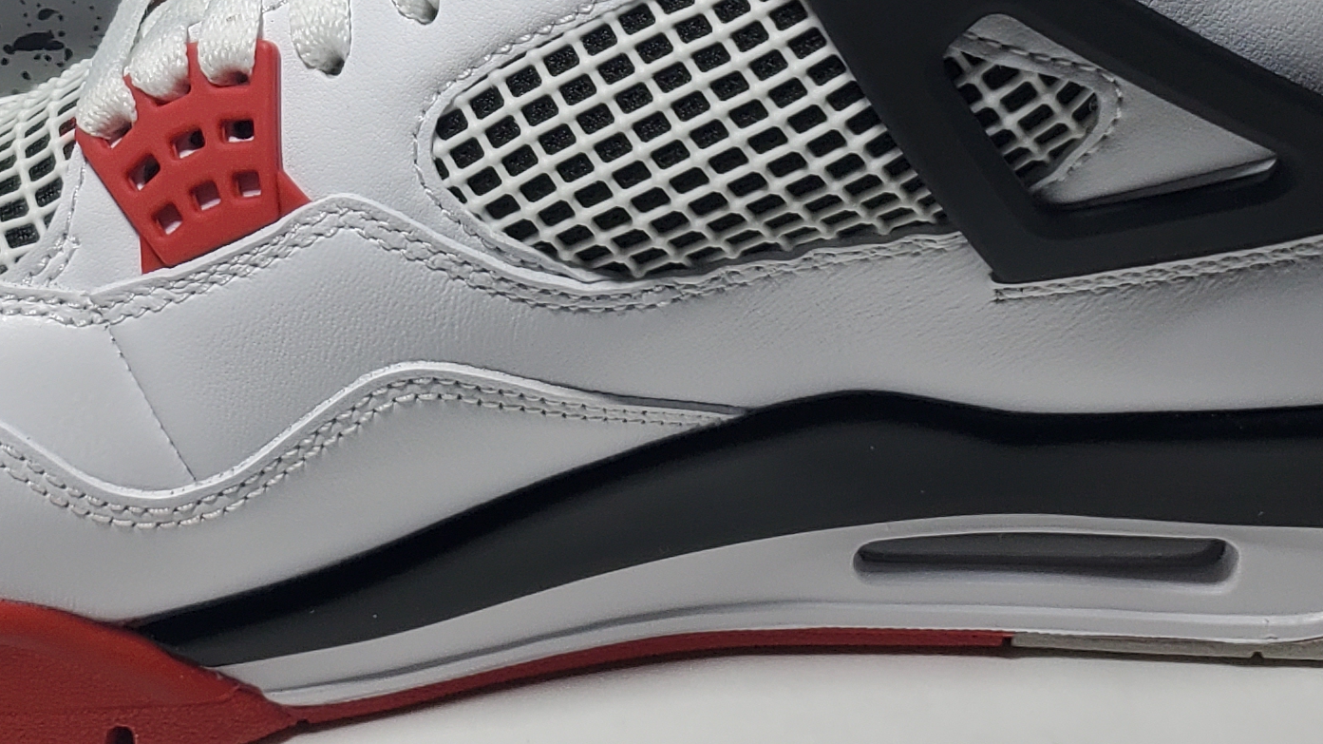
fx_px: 2876
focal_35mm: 82
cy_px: -400
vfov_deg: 13.8
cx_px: 419
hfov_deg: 25.7
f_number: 1.5
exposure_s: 1/547
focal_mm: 4.3
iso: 50
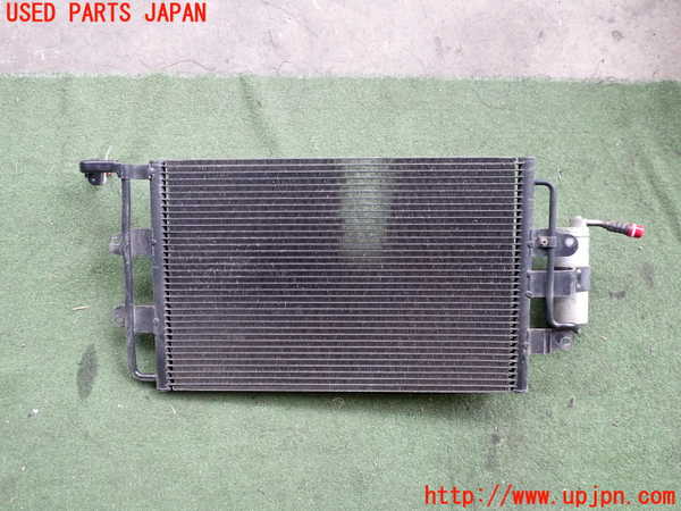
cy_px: 256
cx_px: 340
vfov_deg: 46.8
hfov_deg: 60.0
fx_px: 590
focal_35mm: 30
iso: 200
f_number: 2.3
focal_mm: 5.4
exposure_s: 1/80
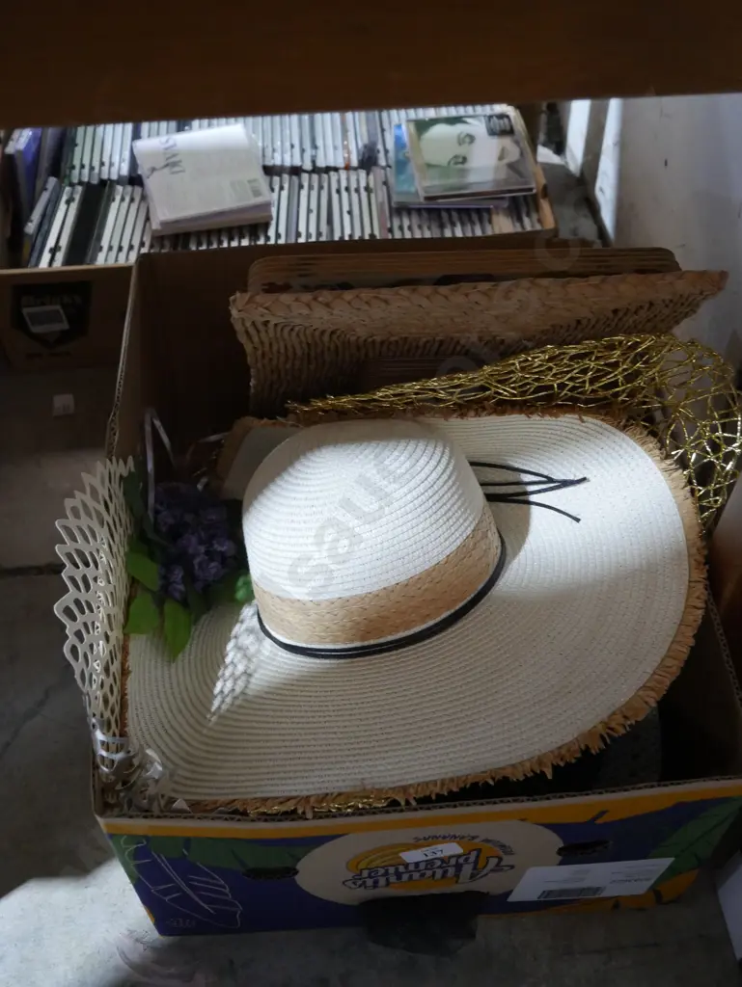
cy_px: 494
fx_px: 1142
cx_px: 371
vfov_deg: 46.8
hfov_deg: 36.0
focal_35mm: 40
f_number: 4.4
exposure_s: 1/60
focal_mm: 20
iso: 2500
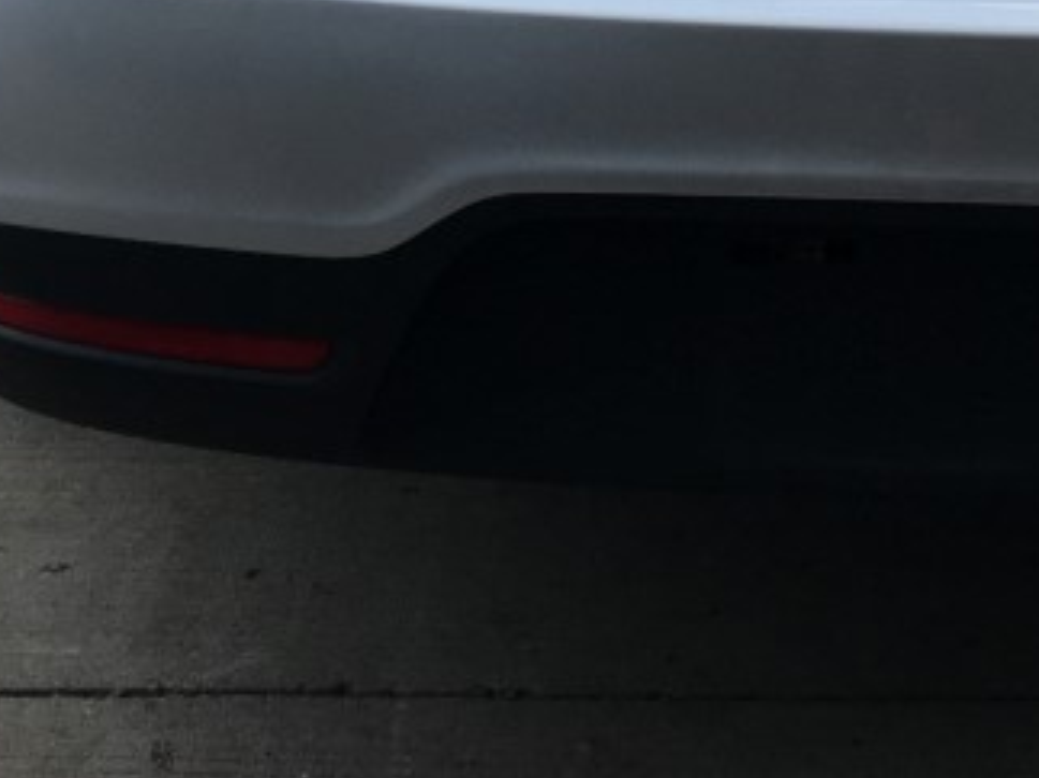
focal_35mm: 92
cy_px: -354
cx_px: 878
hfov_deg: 21.0
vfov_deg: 15.0
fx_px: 2760
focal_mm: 4.15
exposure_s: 1/635
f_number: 2.2
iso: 25
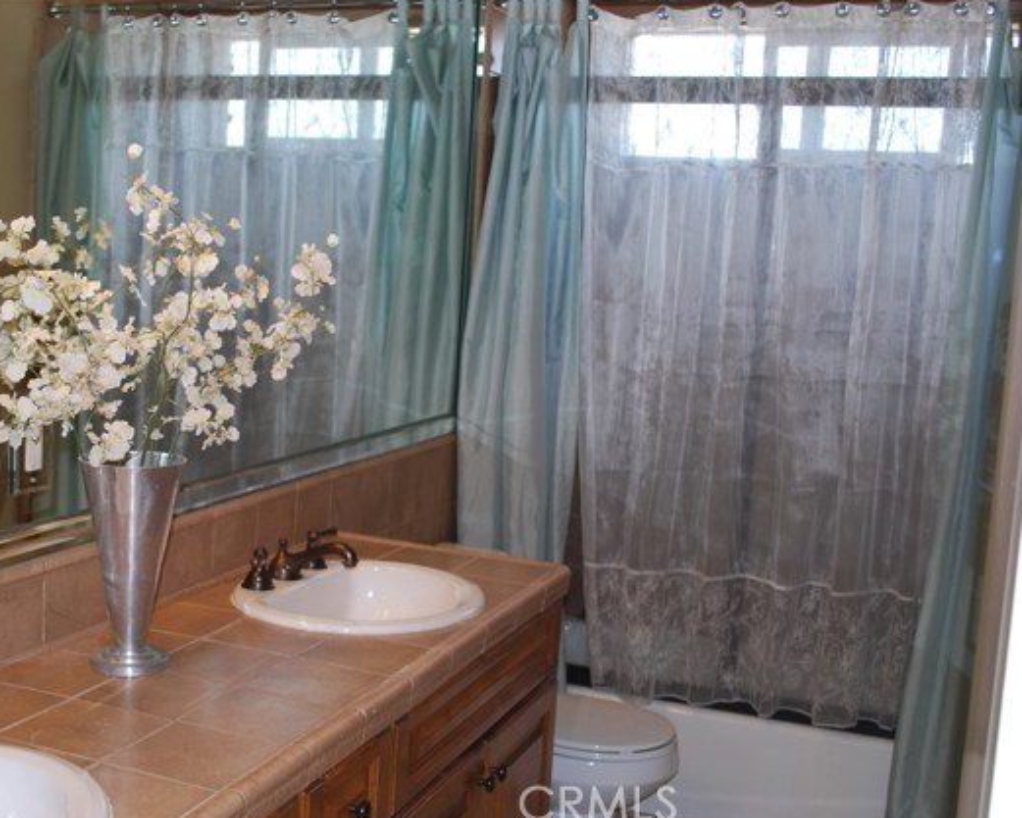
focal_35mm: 45
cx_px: 402
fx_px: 1361
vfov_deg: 33.4
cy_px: 412
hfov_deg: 40.9
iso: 200
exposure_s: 1/60
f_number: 4.2
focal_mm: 26
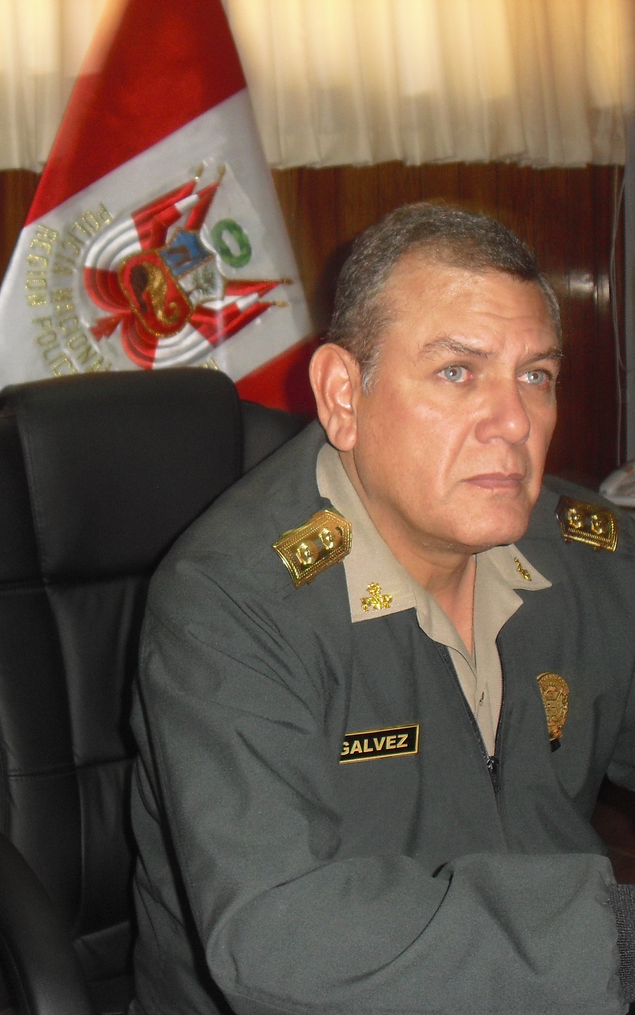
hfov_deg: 25.2
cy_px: 507
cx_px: 201
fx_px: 1412
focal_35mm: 51
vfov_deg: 39.6
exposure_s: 1/60
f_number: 3.1
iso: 200
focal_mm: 6.3
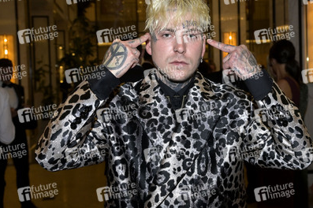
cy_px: 94
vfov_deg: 26.9
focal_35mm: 50
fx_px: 434
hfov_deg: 39.6
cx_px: 175
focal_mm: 44
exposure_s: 1/250
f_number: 5.6
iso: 2500
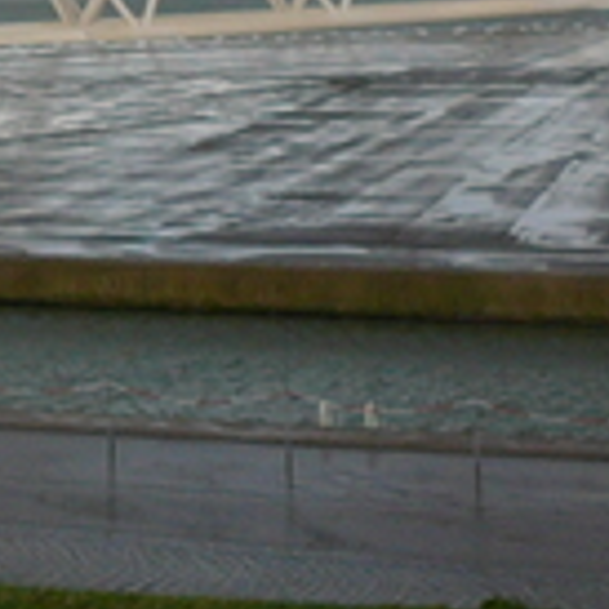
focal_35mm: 135
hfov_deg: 12.0
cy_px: -244
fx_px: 2687
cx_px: -445
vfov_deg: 12.4
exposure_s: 1/400
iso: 80
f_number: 2.8
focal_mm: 5.2
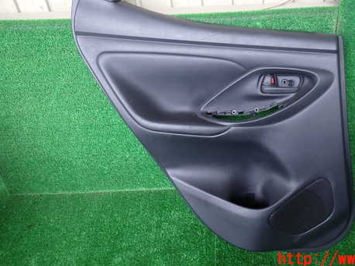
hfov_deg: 54.8
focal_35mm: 33
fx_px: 338
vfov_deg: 42.5
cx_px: 220
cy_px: 94
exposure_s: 1/80
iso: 200
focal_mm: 4.5
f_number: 2
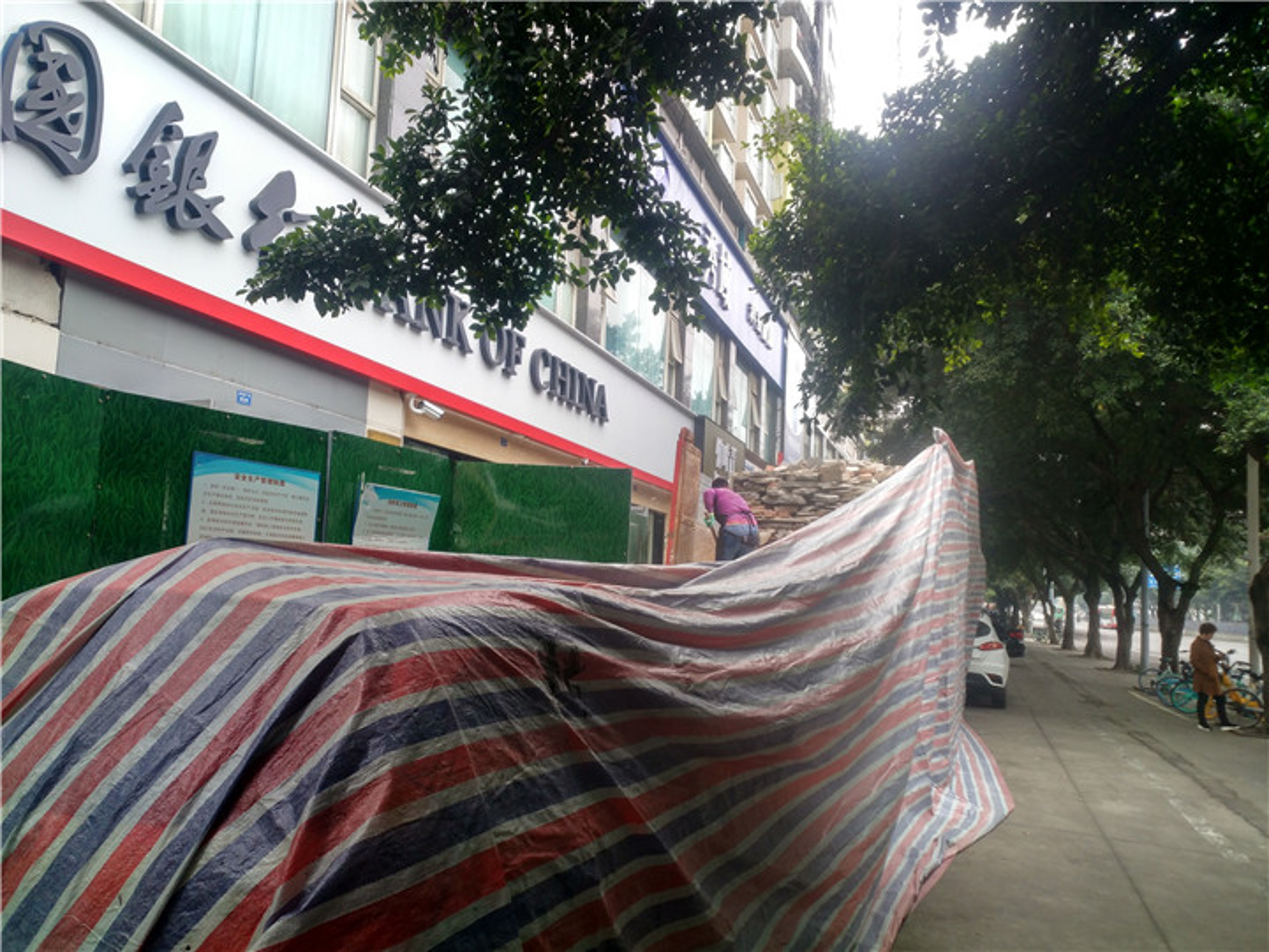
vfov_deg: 51.4
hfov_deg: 65.3
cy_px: 476
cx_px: 634
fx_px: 990
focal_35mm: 27
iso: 110
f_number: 2.2
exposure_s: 1/100
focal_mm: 4.73
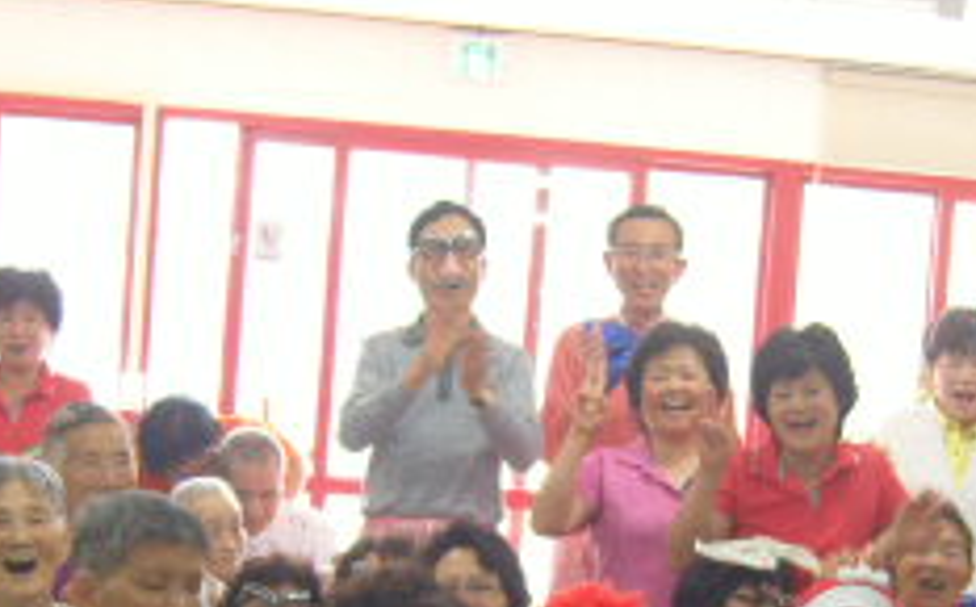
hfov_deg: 20.3
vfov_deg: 12.5
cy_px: 691
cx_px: 670
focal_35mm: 102
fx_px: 2710
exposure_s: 1/30
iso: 155
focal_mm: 7.4
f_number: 2.8
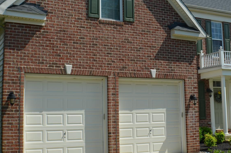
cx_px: 154
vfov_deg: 17.8
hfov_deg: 26.6
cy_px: 53
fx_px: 487
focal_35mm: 76
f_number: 8
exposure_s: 1/250
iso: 100
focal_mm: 28
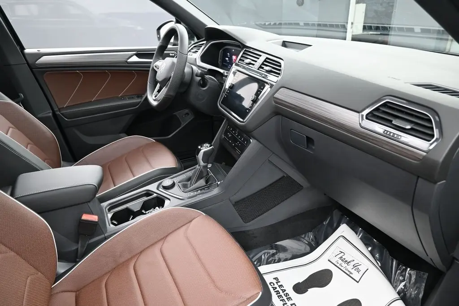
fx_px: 306
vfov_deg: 53.1
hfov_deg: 73.7
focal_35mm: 24
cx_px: 230
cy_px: 153
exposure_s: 1/125
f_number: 3.5
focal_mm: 16
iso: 1400
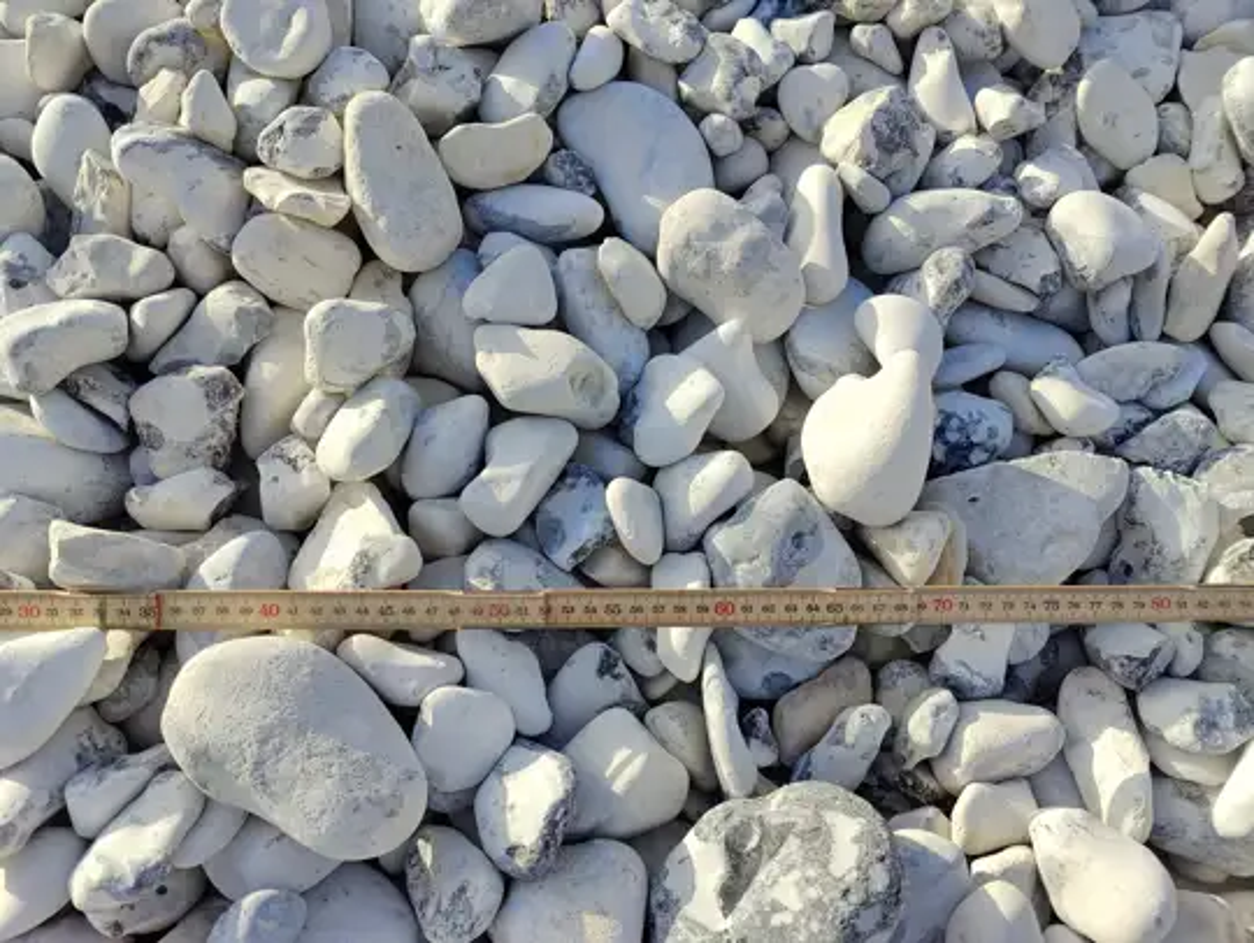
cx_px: 627
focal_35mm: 23
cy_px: 472
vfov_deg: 59.0
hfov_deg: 73.9
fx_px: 834
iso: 50
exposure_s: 1/2135
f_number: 1.8
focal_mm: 6.06
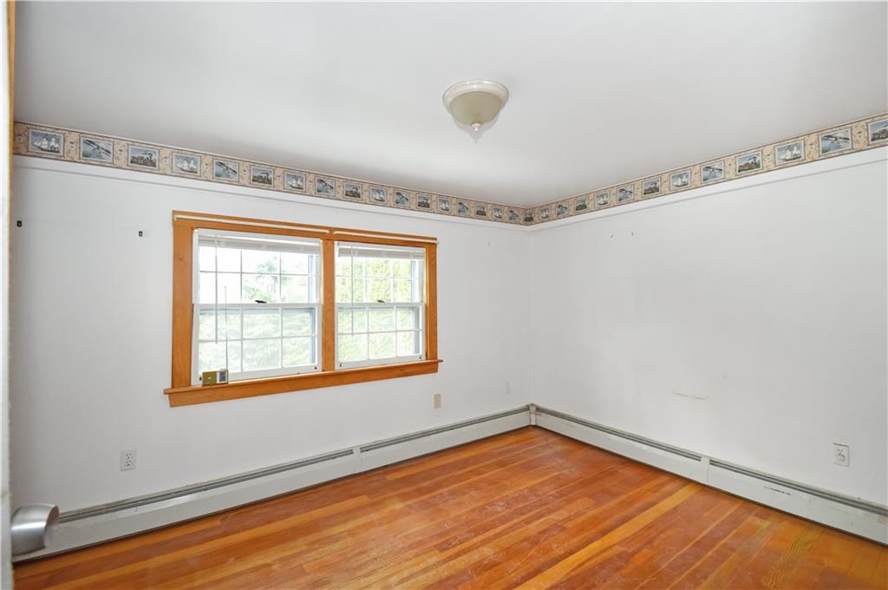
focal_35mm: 15
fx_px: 370
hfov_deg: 100.5
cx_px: 444
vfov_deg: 77.2
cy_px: 295
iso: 400
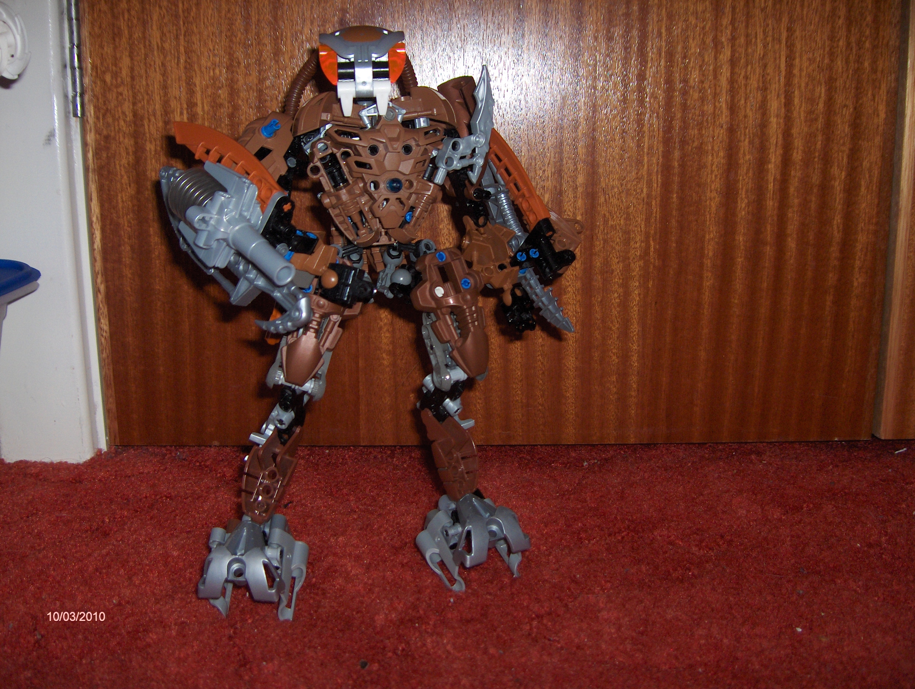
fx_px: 1032
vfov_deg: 36.9
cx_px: 458
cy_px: 344
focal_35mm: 39
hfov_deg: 47.8
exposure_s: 1/60
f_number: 2.8
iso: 100
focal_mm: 8
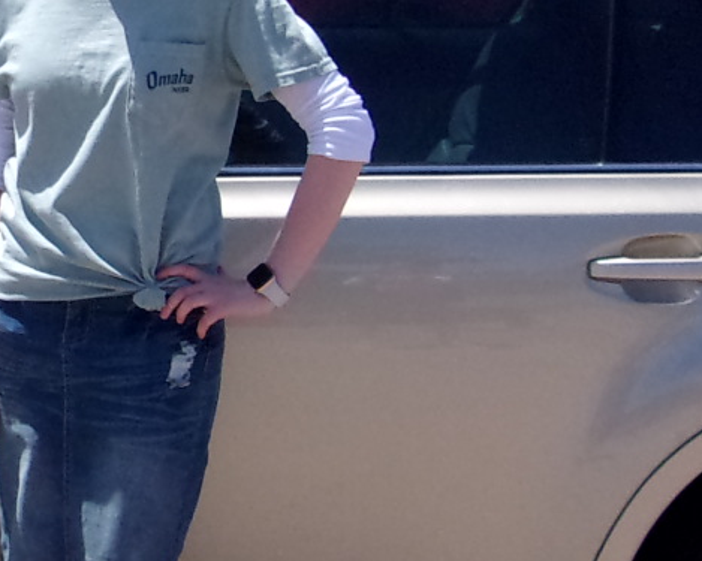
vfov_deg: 13.1
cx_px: 13
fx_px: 2389
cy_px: -60
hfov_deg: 16.4
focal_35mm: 115
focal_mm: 4.9
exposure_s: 1/200
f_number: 10.4
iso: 200
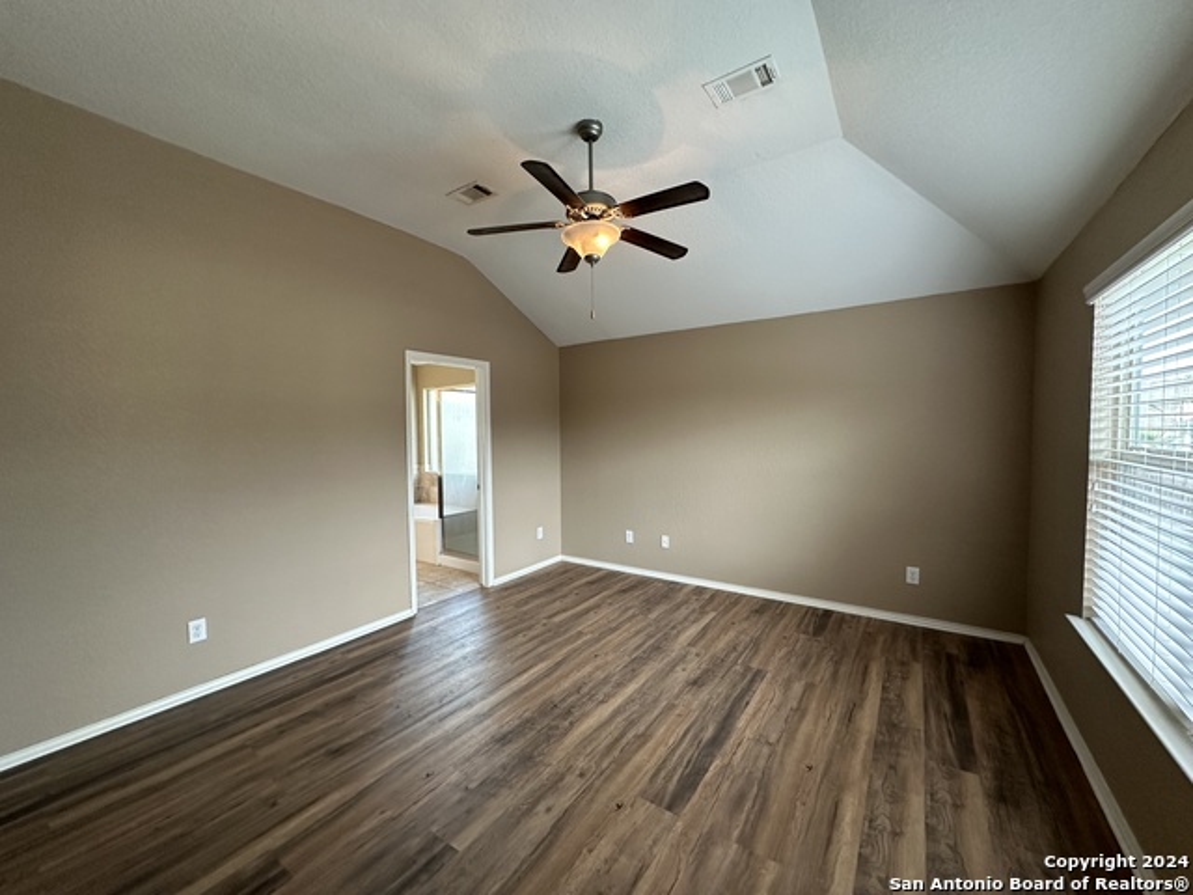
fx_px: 482
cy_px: 448
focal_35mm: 14
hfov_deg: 102.1
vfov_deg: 85.7
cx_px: 596
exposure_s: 1/120
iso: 200
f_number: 2.2
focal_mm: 2.22
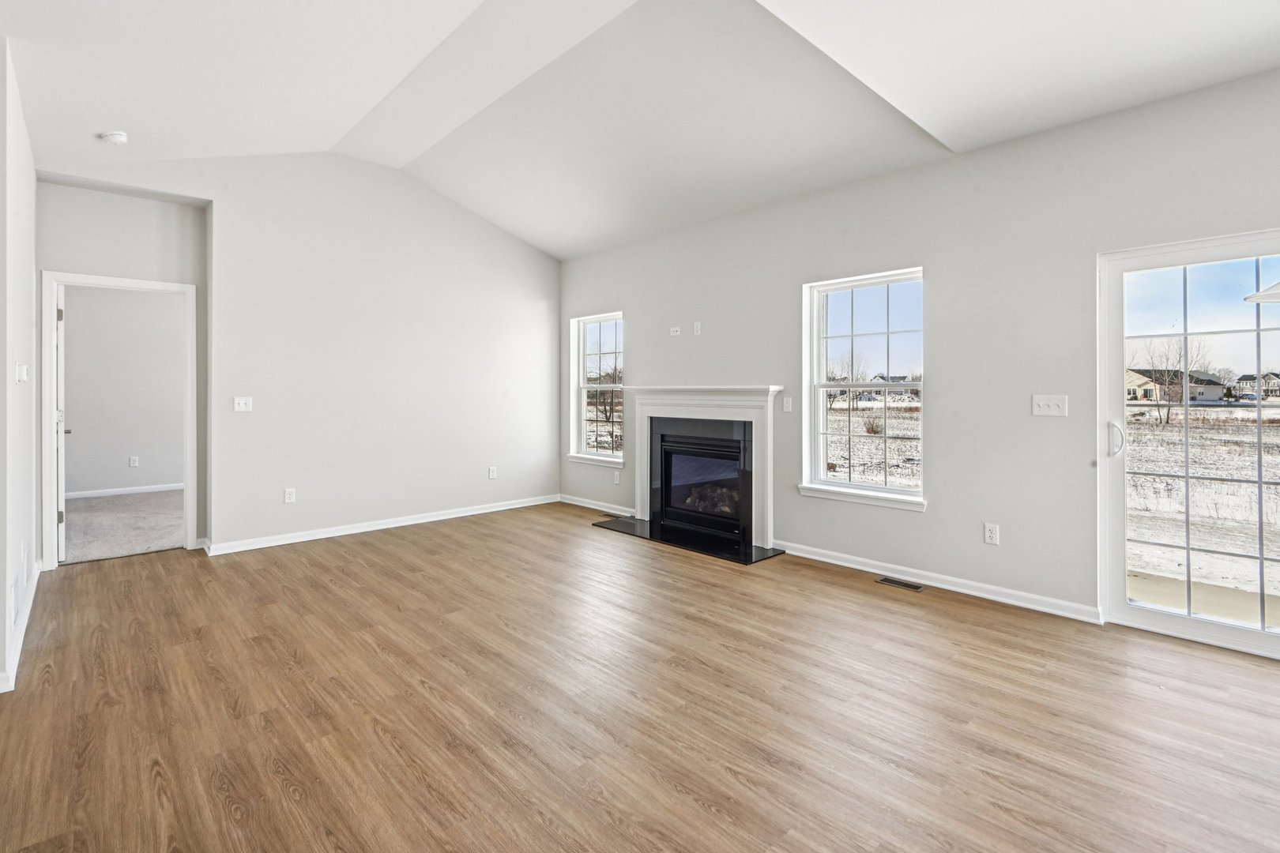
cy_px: 426
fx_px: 569
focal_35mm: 16
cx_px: 640
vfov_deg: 73.7
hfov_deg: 96.7
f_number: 13
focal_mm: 16
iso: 400
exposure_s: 1/125
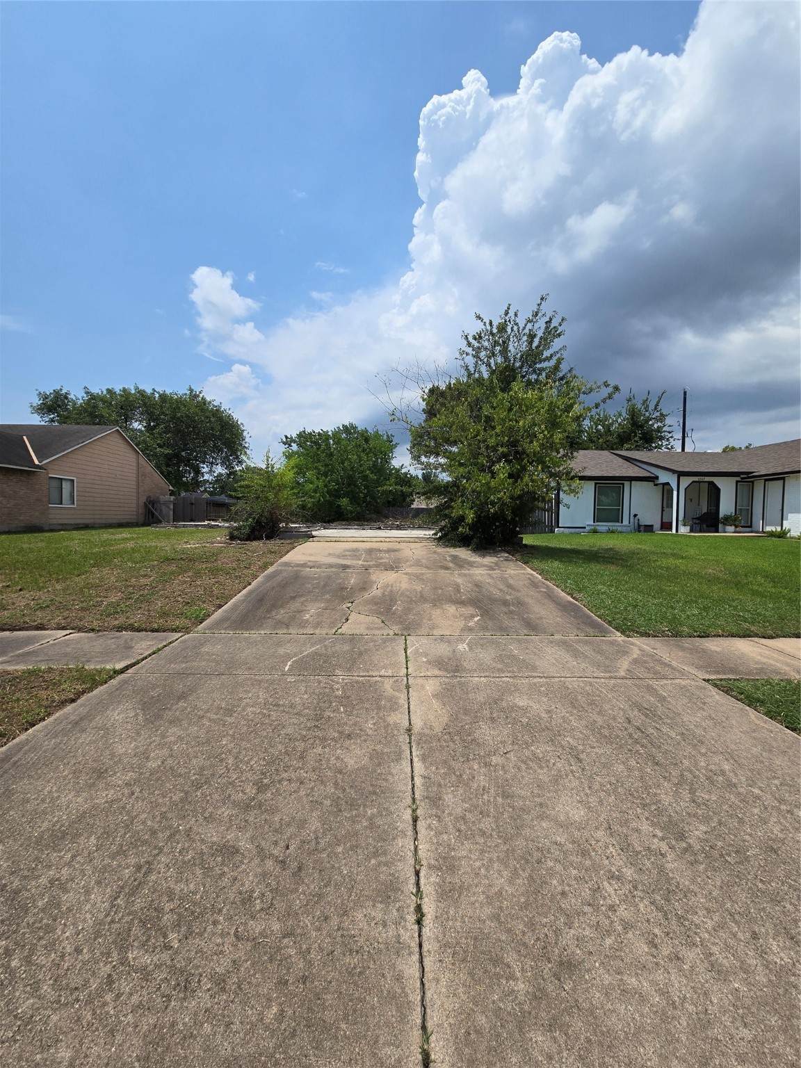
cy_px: 534
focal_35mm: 13
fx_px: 401
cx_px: 400
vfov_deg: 106.2
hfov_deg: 89.9
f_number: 2.2
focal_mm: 2.2
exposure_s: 1/4692
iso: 50
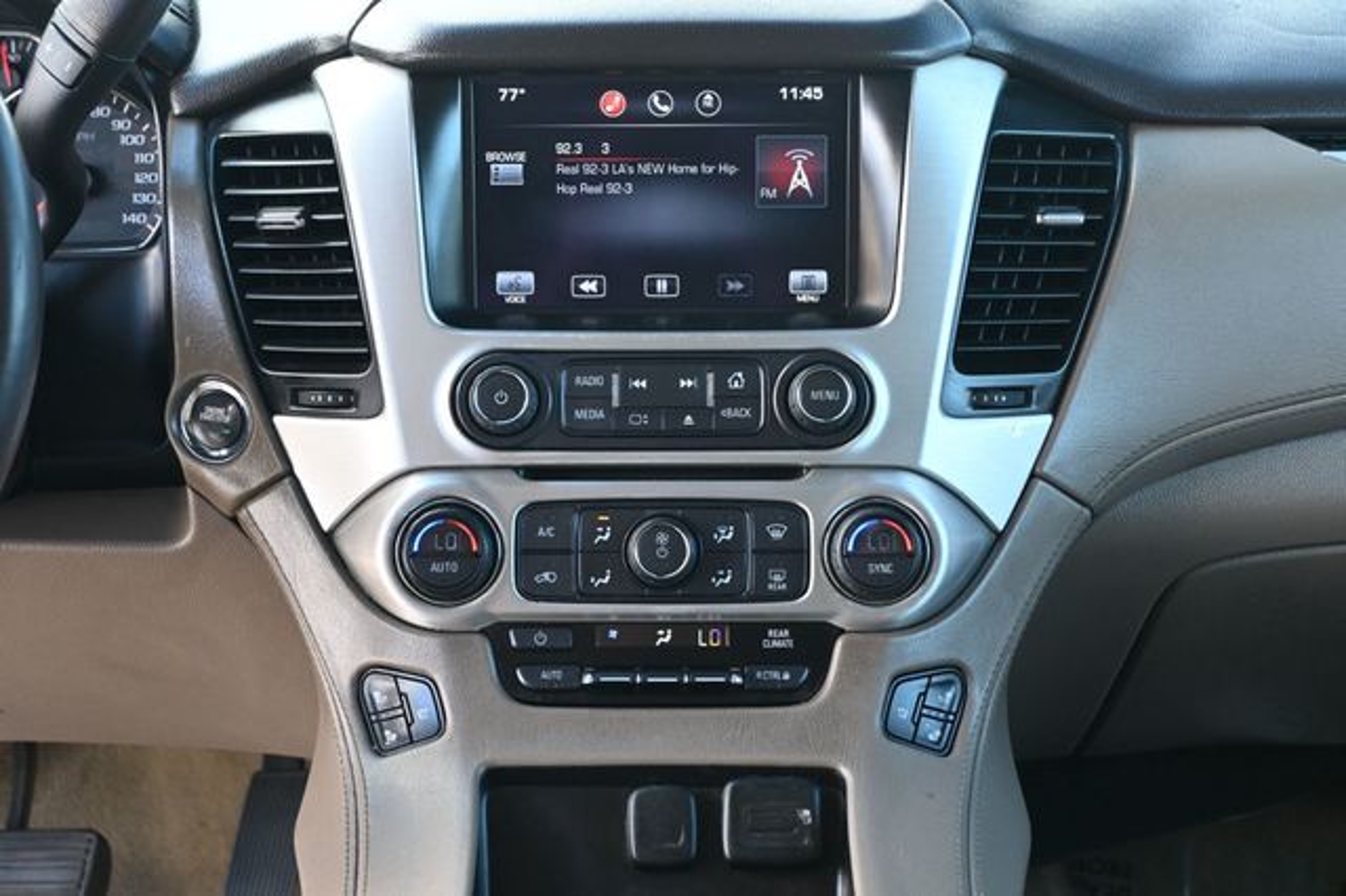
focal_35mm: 54
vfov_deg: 25.0
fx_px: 2018
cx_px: 673
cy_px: 448
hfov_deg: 36.9
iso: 1250
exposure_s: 1/125
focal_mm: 36
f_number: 5.3
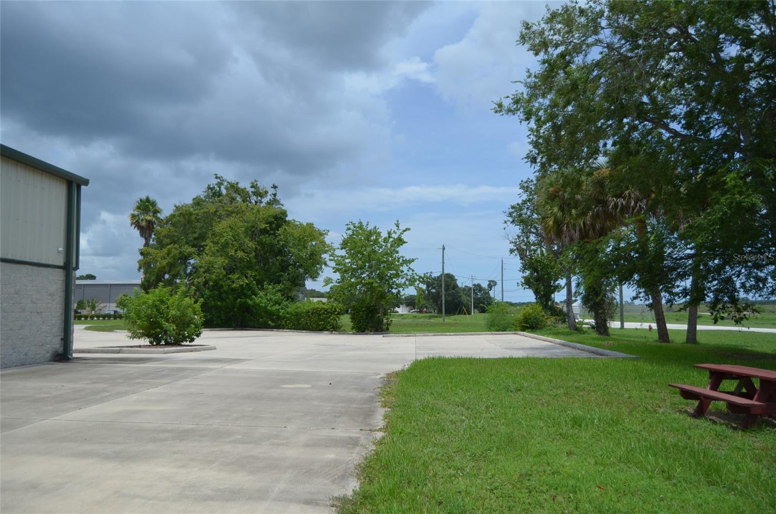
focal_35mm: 27
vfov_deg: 47.7
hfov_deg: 67.5
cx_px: 388
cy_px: 257
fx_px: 581
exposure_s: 1/2000
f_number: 3.5
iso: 125
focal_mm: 18
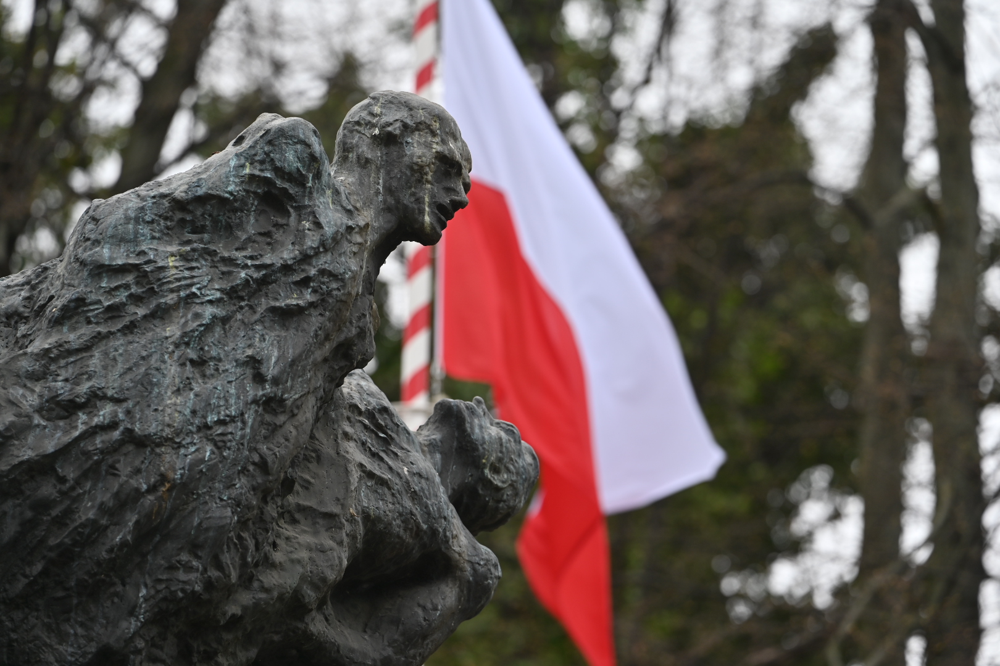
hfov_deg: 11.4
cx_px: 500
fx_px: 5000
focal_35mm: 180
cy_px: 333
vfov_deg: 7.6
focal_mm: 180
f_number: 4
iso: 100
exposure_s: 1/250
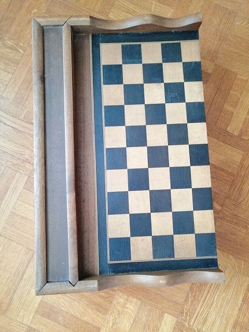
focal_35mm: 27
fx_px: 259
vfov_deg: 65.3
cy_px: 166
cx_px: 124
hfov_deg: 51.4
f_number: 1.8
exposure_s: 1/20
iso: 500
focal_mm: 3.95
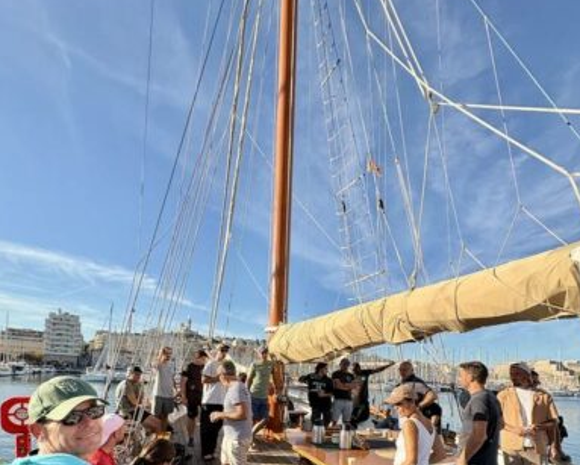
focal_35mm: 19
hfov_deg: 83.2
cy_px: 363
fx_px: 326
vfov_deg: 65.4
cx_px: 291
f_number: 2.2
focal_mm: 2.22
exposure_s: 1/1323
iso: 50
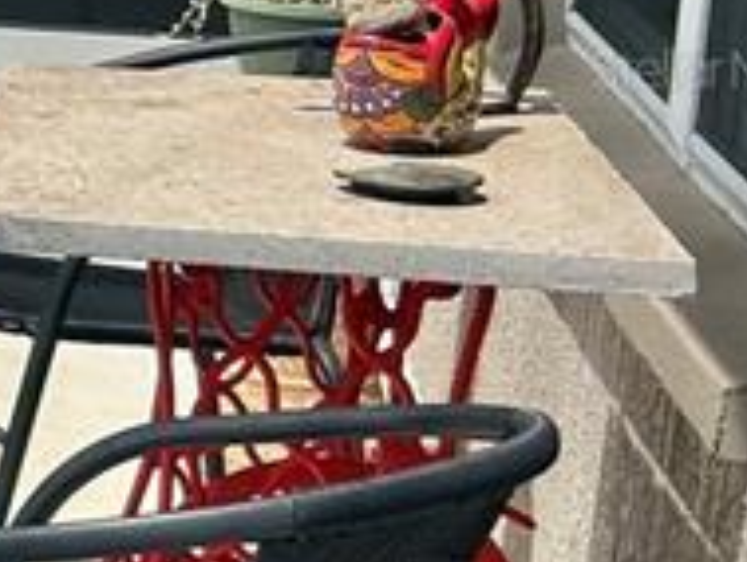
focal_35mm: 141
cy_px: 67
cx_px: -1194
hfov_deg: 11.1
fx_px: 3045
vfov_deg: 10.5
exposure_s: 1/5319
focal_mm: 5.7
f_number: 1.5
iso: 50
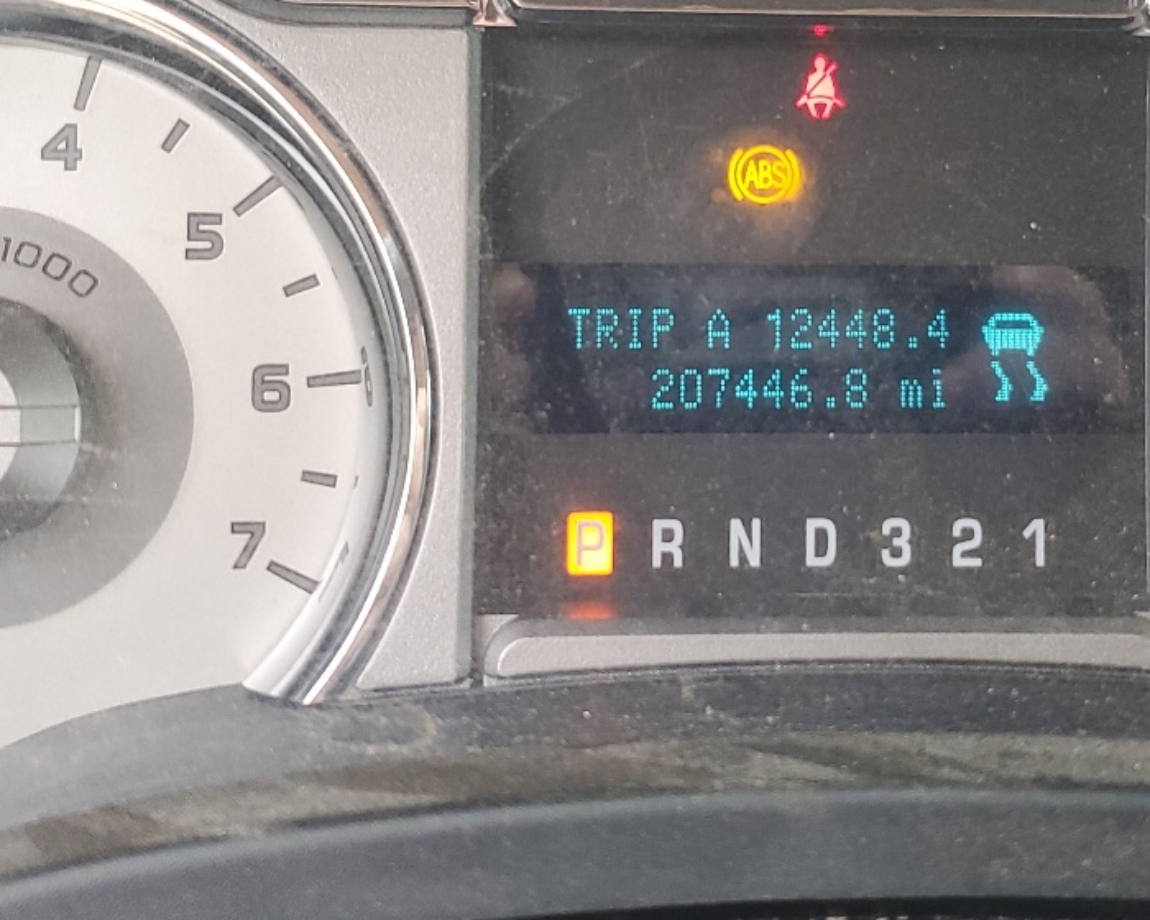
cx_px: 769
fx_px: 1974
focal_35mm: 58
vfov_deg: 26.0
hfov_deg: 32.2
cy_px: 274
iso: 70
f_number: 1.5
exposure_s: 1/60.2
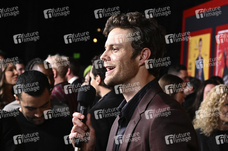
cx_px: 114
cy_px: 76
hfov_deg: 28.5
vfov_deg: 19.2
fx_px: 449
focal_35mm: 71
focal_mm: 71
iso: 2000
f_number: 6.3
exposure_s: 1/250
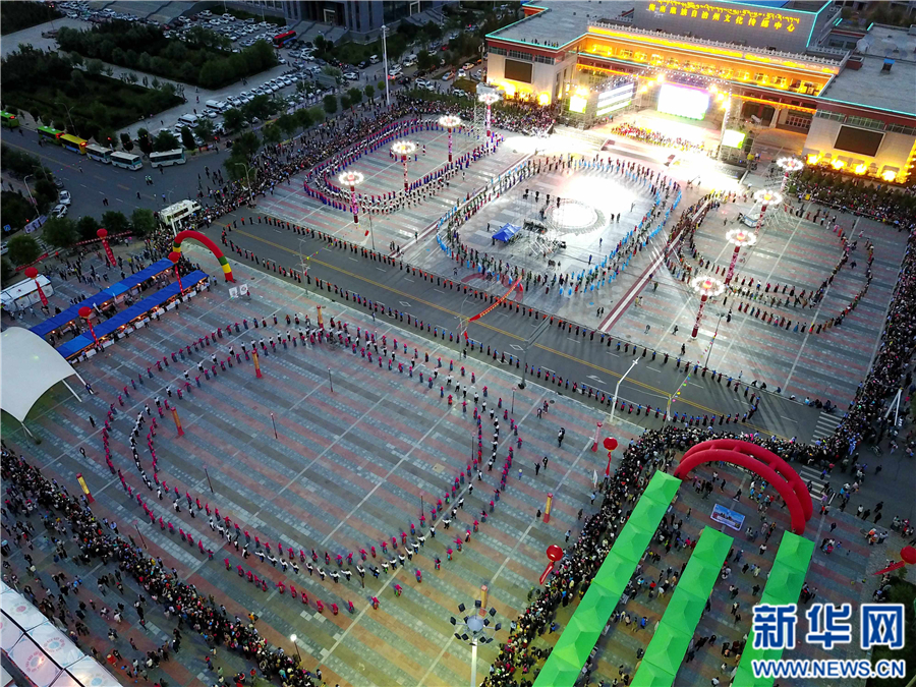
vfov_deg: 53.1
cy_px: 344
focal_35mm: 26
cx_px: 458
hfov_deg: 67.3
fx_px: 688
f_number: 2.2
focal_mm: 4.73
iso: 308
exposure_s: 1/12.5
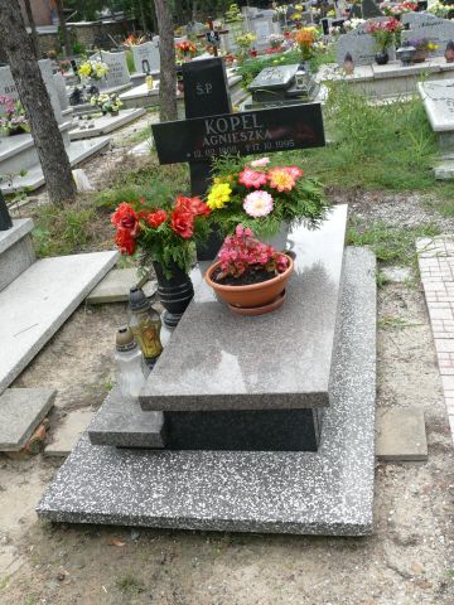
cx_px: 227
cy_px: 302
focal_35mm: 35
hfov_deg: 40.7
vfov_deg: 52.6
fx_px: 612
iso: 100
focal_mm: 7.4
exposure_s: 1/200
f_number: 4.5
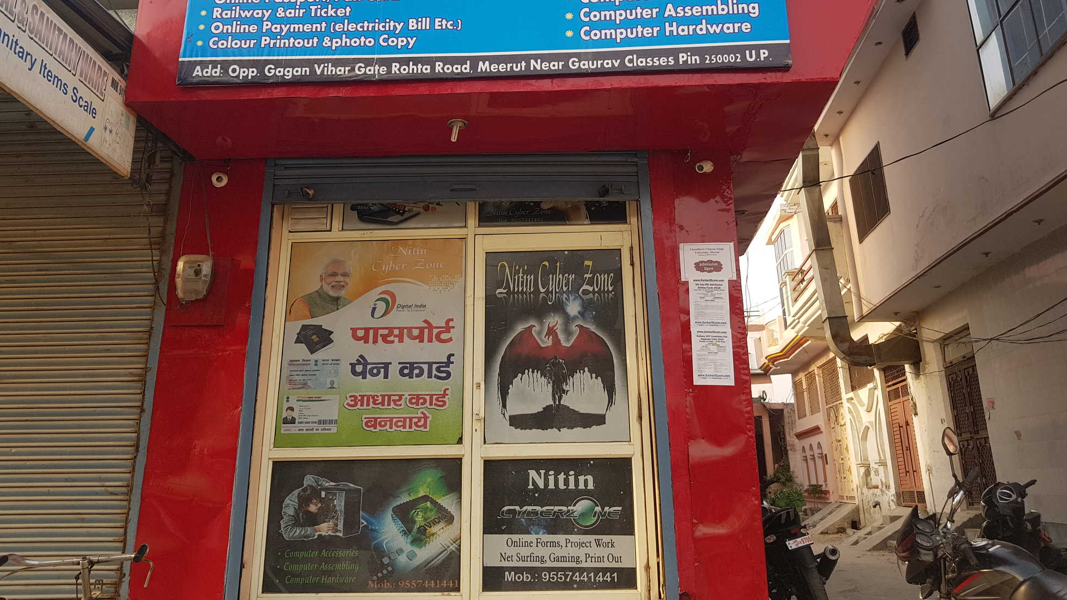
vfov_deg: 39.9
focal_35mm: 29
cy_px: 221
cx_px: 540
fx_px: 820
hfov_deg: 66.1
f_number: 1.7
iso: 40
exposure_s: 1/302
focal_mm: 4.2
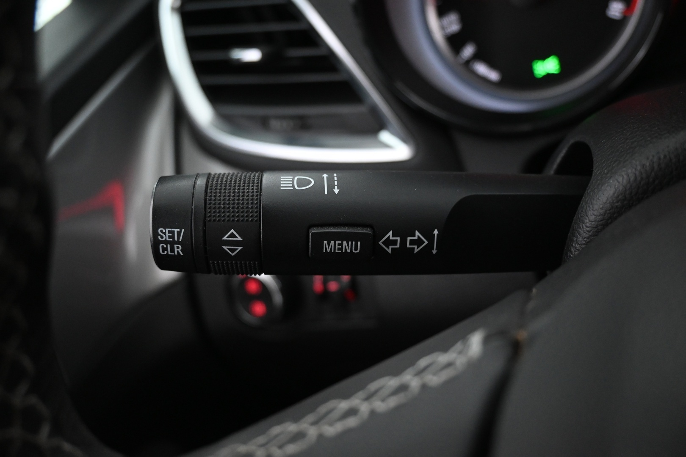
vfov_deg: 40.8
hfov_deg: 58.3
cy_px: 228
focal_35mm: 32
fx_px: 614
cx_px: 343
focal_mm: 21.5
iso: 2500
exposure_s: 1/30
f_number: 4
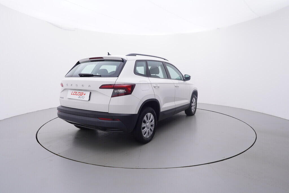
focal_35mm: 22
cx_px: 144
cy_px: 96
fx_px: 181
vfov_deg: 56.2
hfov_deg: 77.3
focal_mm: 15
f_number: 5
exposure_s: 1/80
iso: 200
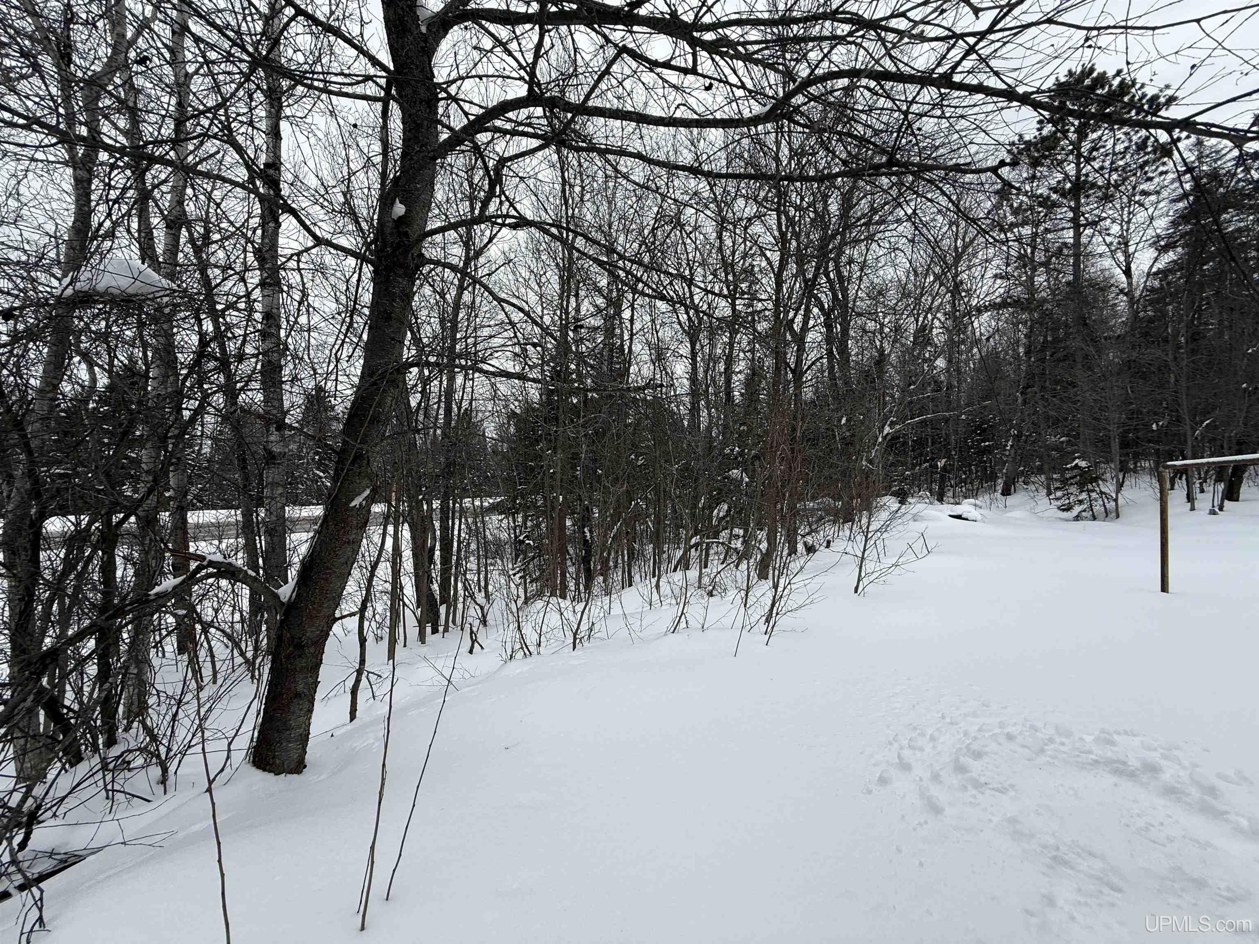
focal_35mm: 14
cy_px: 472
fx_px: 509
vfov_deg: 85.7
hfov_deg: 102.1
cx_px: 630
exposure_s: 1/590
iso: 50
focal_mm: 2.22
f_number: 2.2
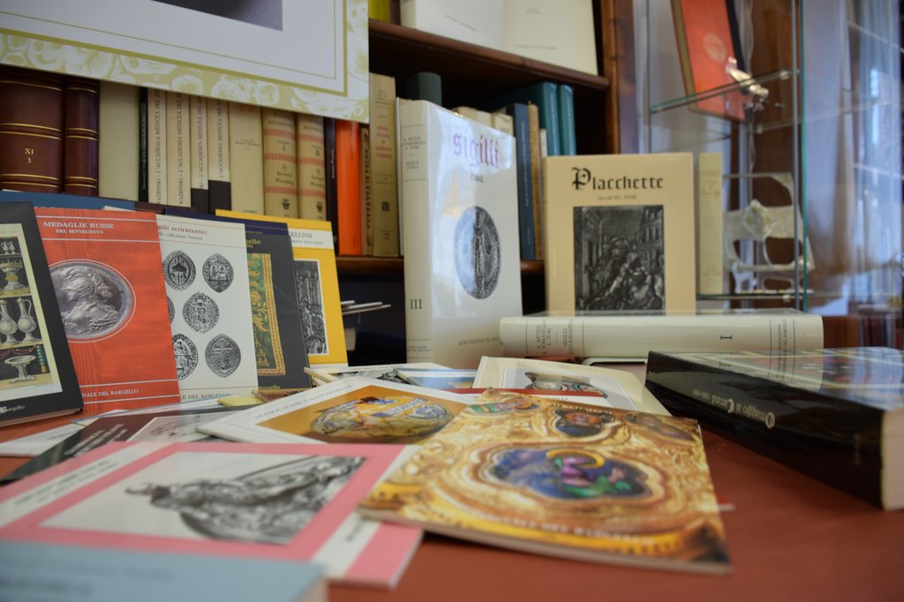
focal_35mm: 27
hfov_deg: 67.4
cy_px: 301
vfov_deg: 47.9
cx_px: 452
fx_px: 678
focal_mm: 18
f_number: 3.5
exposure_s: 1/8
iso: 100
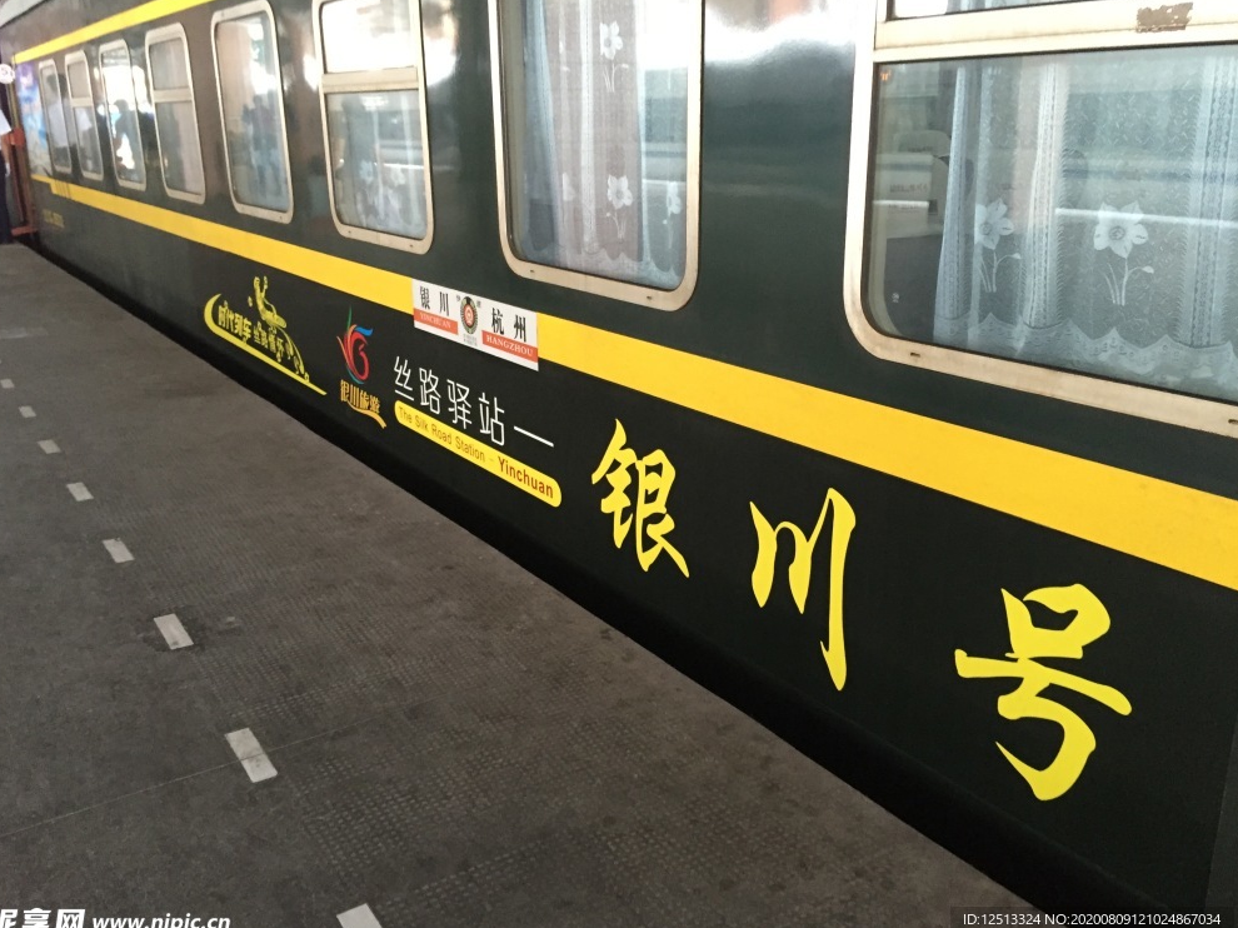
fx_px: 1073
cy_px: 464
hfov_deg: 60.0
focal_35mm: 30
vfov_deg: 46.8
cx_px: 606
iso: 250
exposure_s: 1/33
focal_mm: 4.15
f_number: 2.2
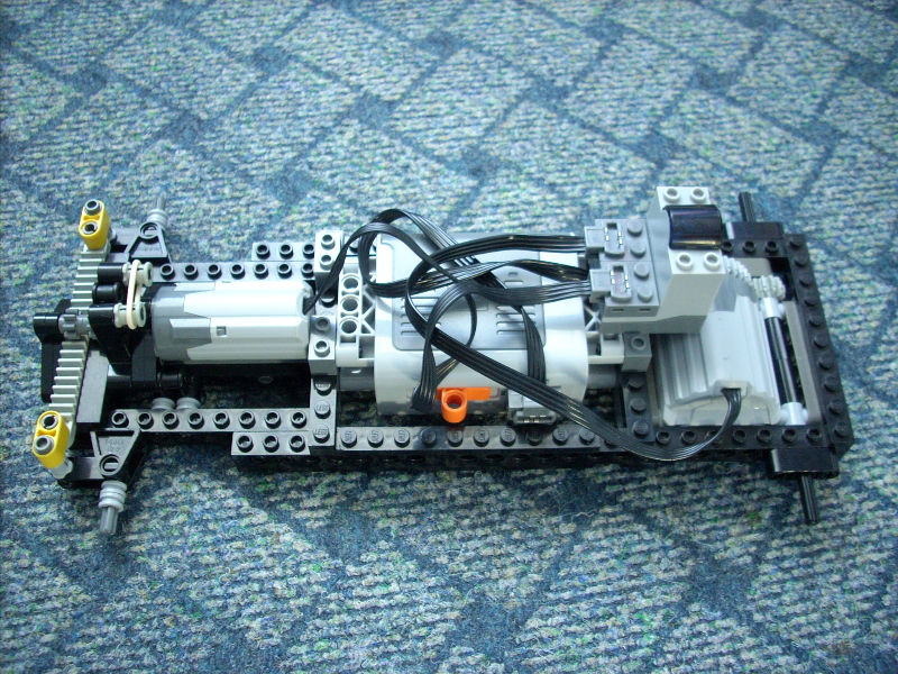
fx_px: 960
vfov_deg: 38.7
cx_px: 449
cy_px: 337
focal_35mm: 37
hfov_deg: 50.1
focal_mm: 6.2
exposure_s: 1/5.2
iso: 200
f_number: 2.8
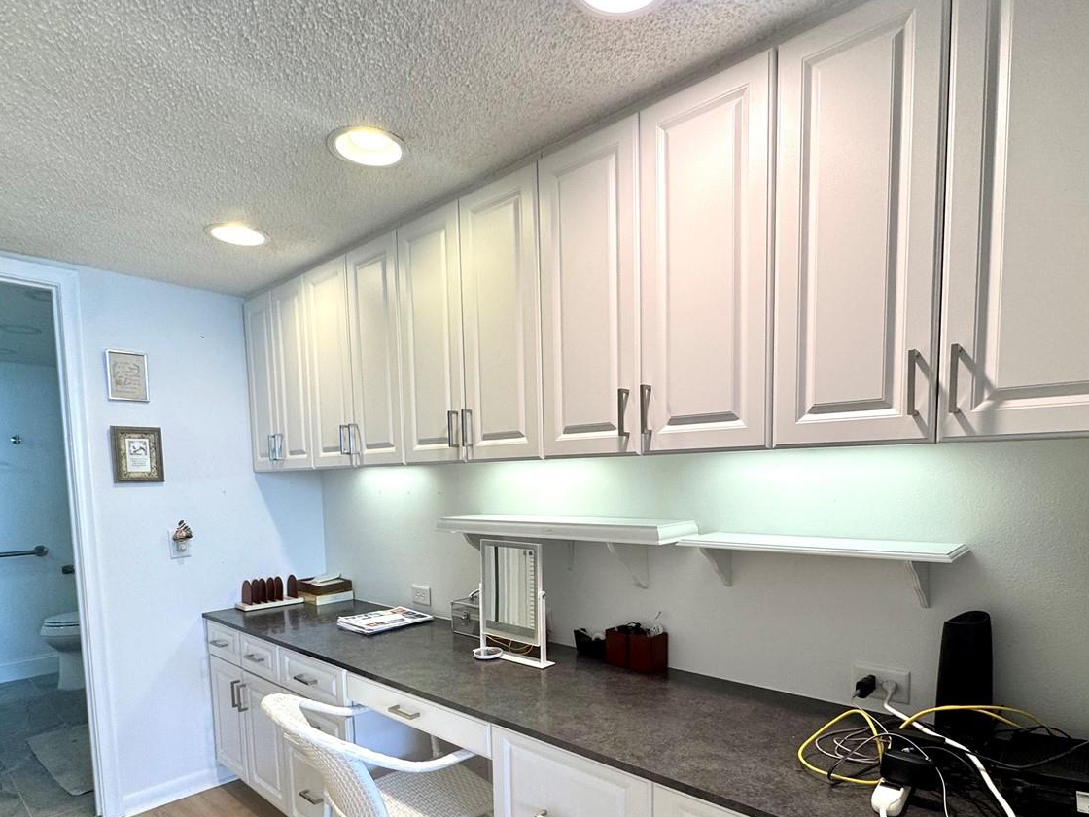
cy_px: 534
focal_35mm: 20
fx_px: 629
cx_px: 570
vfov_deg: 64.5
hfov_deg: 81.7
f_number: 2.2
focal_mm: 2.22
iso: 80
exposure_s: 1/120
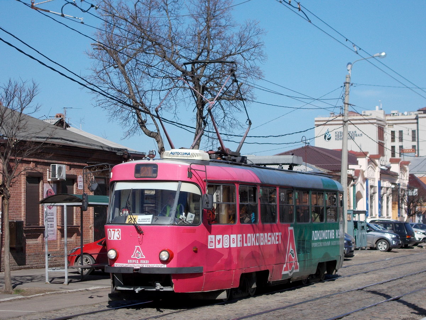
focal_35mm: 86
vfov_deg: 17.2
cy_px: 160
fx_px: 1058
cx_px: 213
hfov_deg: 22.8
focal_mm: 15.4
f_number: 6.3
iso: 80
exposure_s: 1/400
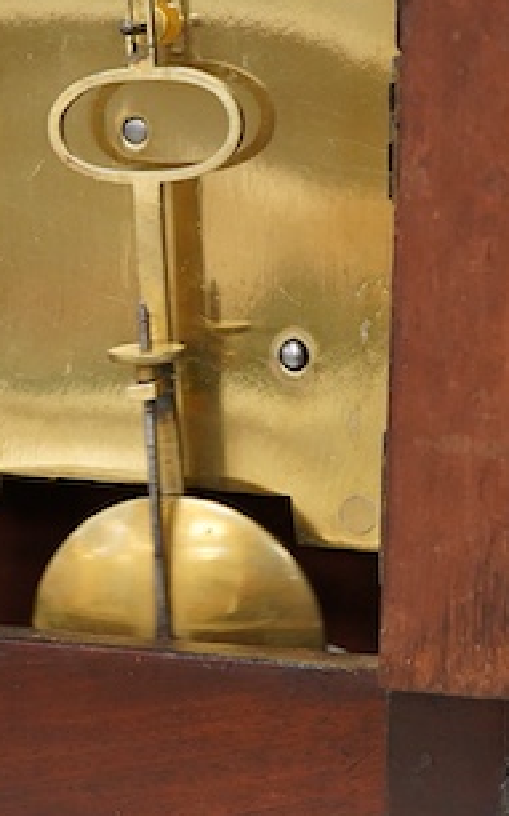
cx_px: 96
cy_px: 296
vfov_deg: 15.5
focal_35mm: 135
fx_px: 2999
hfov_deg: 9.7
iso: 1250
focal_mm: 30
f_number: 7.1
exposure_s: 1/125
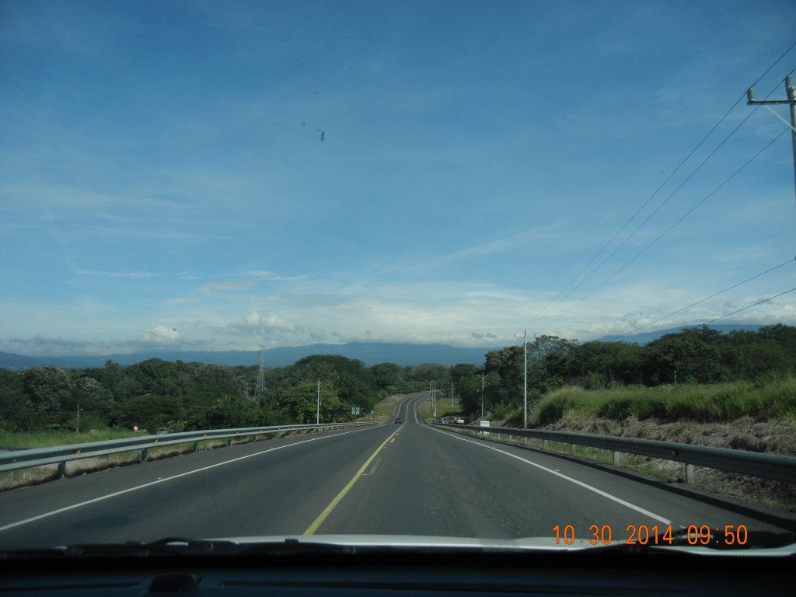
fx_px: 690
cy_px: 298
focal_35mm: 30
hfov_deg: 60.0
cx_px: 398
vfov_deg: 46.8
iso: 160
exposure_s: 1/563
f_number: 7
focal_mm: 5.4
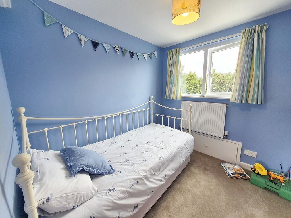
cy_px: 109
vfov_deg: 89.9
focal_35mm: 13
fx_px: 109
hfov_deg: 106.2
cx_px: 146
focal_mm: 1.7
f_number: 2.2
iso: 50
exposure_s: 1/100
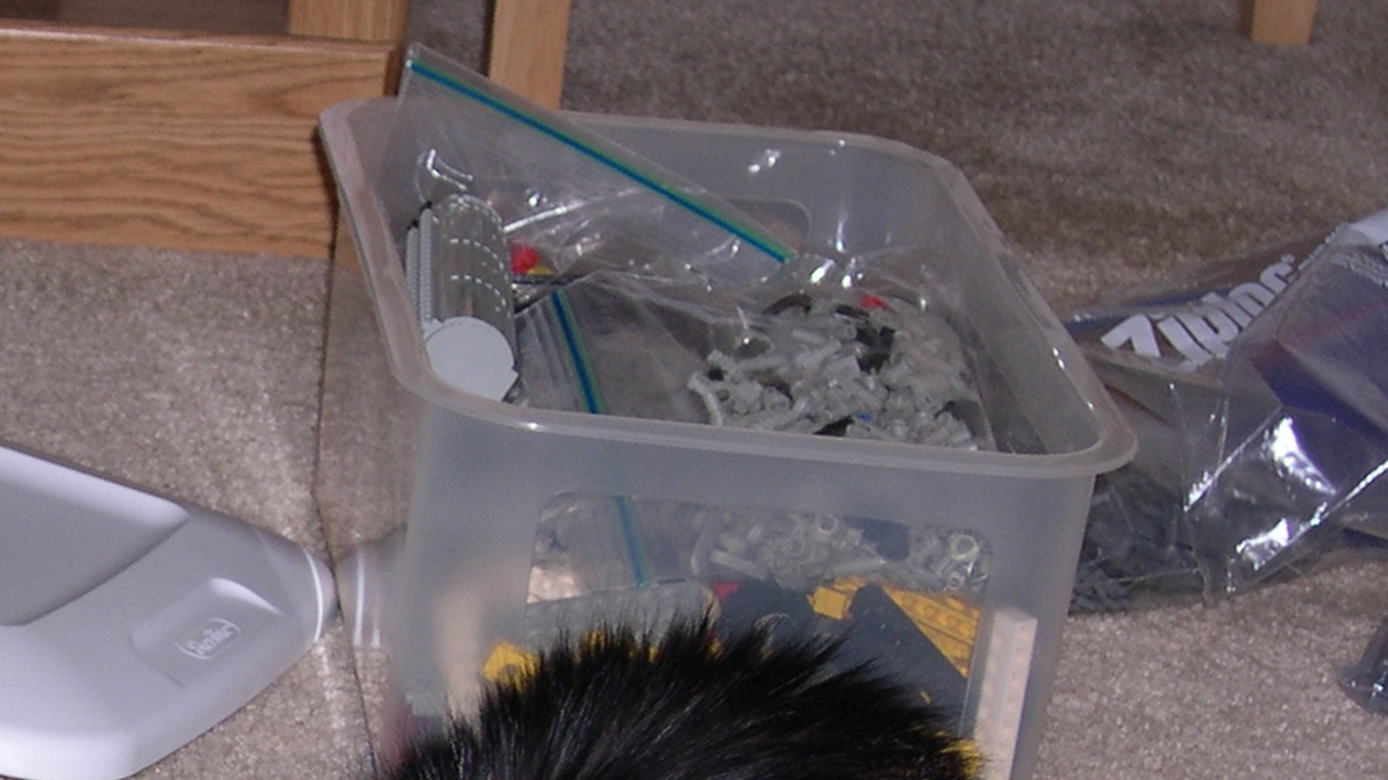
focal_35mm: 141
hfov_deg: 14.8
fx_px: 5189
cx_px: -169
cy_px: 797
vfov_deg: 8.6
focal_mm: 12.2
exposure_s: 1/60
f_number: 3.4
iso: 100
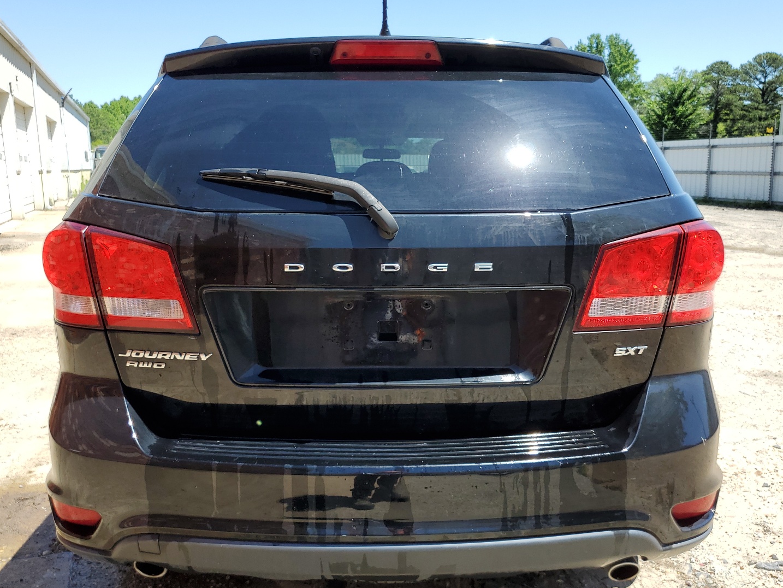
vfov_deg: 48.2
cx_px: 389
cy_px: 274
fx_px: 656
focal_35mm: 29
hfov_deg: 61.7
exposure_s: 1/1429
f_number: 1.5
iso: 50
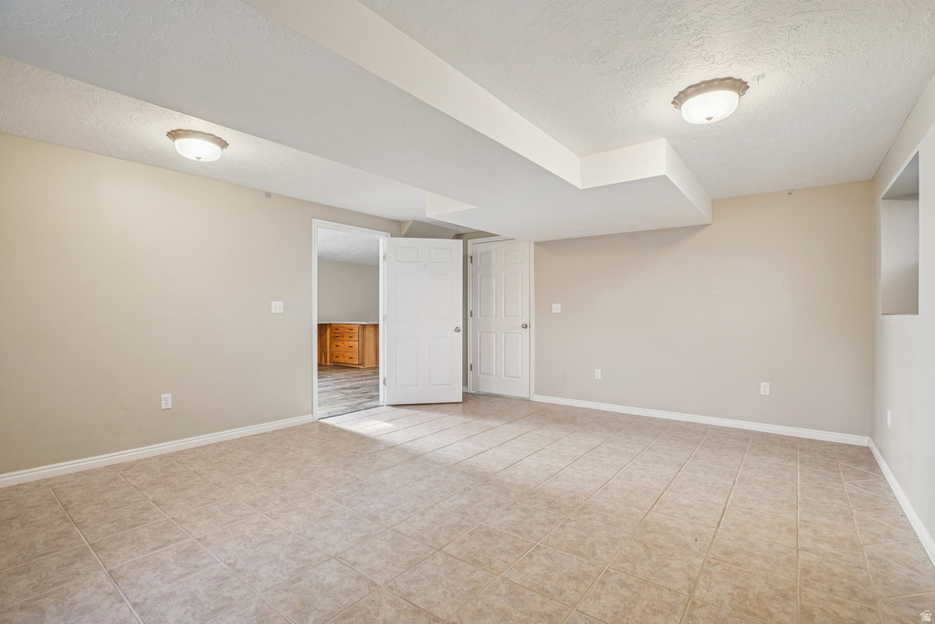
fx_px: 416
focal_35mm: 16
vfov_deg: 73.8
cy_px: 312
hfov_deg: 96.7
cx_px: 468
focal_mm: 16
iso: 400
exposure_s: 1/5
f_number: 8
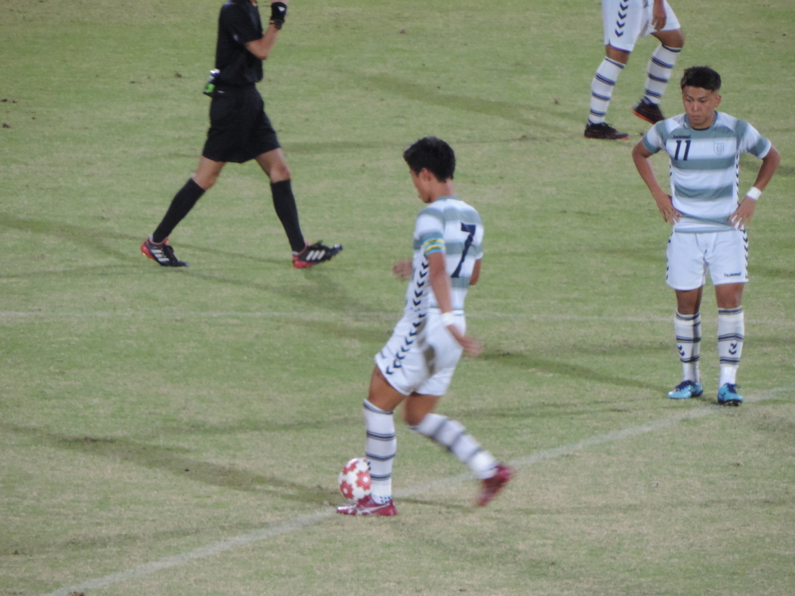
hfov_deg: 2.6
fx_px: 17705
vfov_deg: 1.9
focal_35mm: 771
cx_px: 392
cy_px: 295
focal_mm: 133.7
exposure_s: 1/100
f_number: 5.1
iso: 800
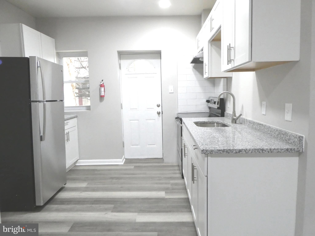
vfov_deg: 56.8
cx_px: 158
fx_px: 218
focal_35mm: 24
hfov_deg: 71.6
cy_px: 118
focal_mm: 4.3
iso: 800
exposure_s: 1/60
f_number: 3.3
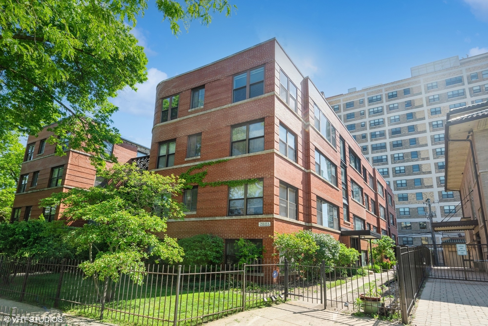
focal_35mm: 16
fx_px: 217
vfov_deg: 73.8
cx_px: 244
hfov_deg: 96.7
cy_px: 163
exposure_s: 1/400
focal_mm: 16
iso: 320
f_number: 8
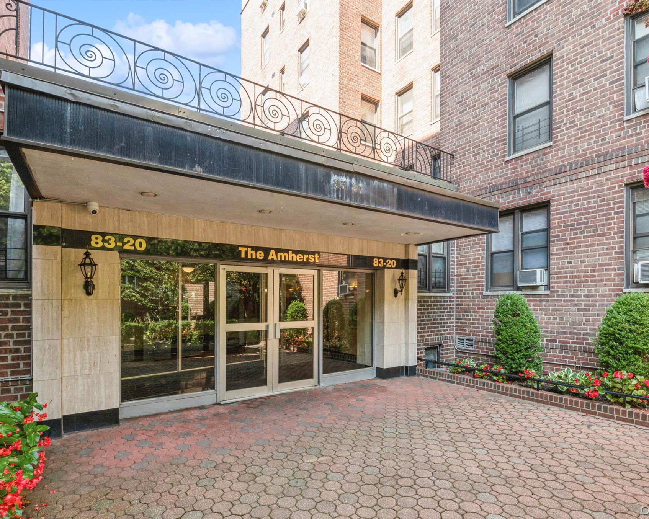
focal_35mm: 17
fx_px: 327
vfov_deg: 77.0
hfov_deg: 89.6
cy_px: 259
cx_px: 326
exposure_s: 1/60
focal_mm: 15
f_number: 14
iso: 640
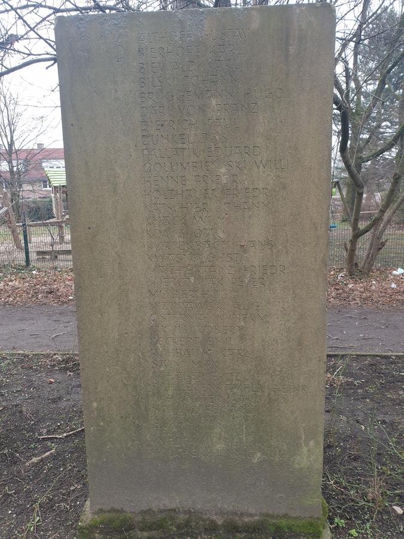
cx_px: 202
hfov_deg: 53.1
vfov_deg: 67.3
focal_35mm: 26
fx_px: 405
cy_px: 270
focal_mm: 4.3
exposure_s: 1/50
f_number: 2.4
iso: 50
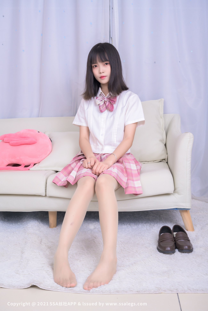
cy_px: 156
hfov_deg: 35.1
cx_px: 104
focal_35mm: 38
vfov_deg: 50.7
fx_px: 329
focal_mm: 38
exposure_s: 1/160
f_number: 8
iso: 500
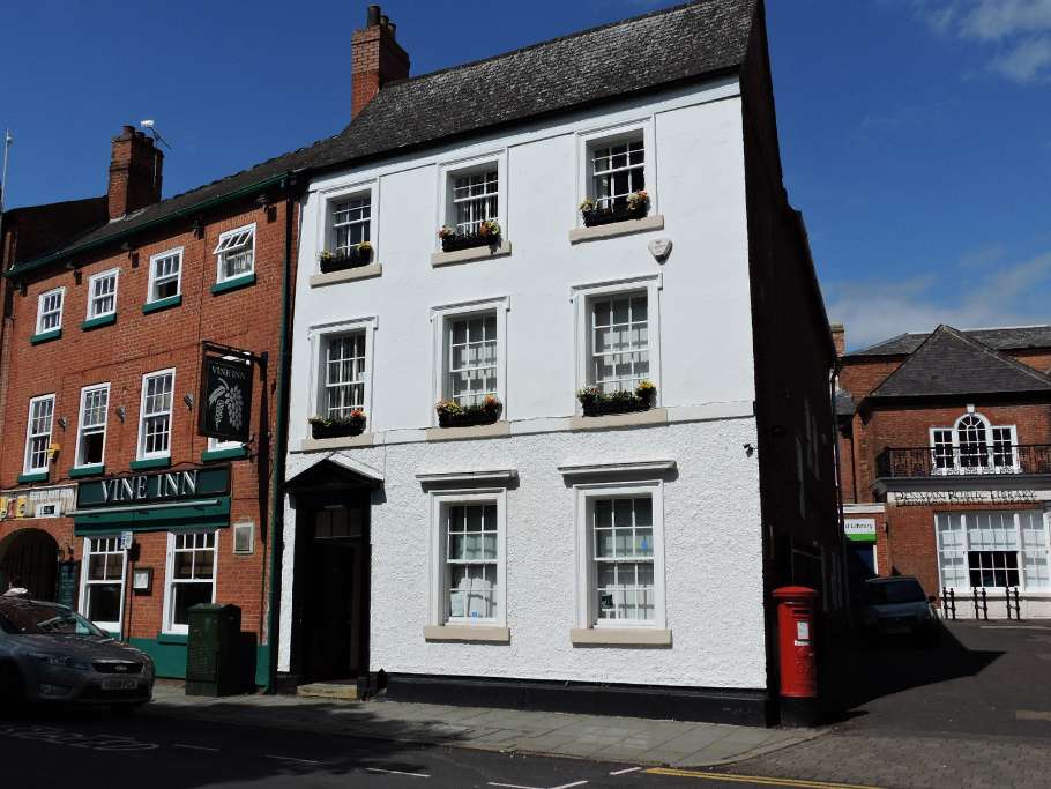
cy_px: 394
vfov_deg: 43.0
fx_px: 1002
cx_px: 526
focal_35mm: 33
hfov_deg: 55.3
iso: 100
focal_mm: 5.9
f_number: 5.1
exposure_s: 1/1250
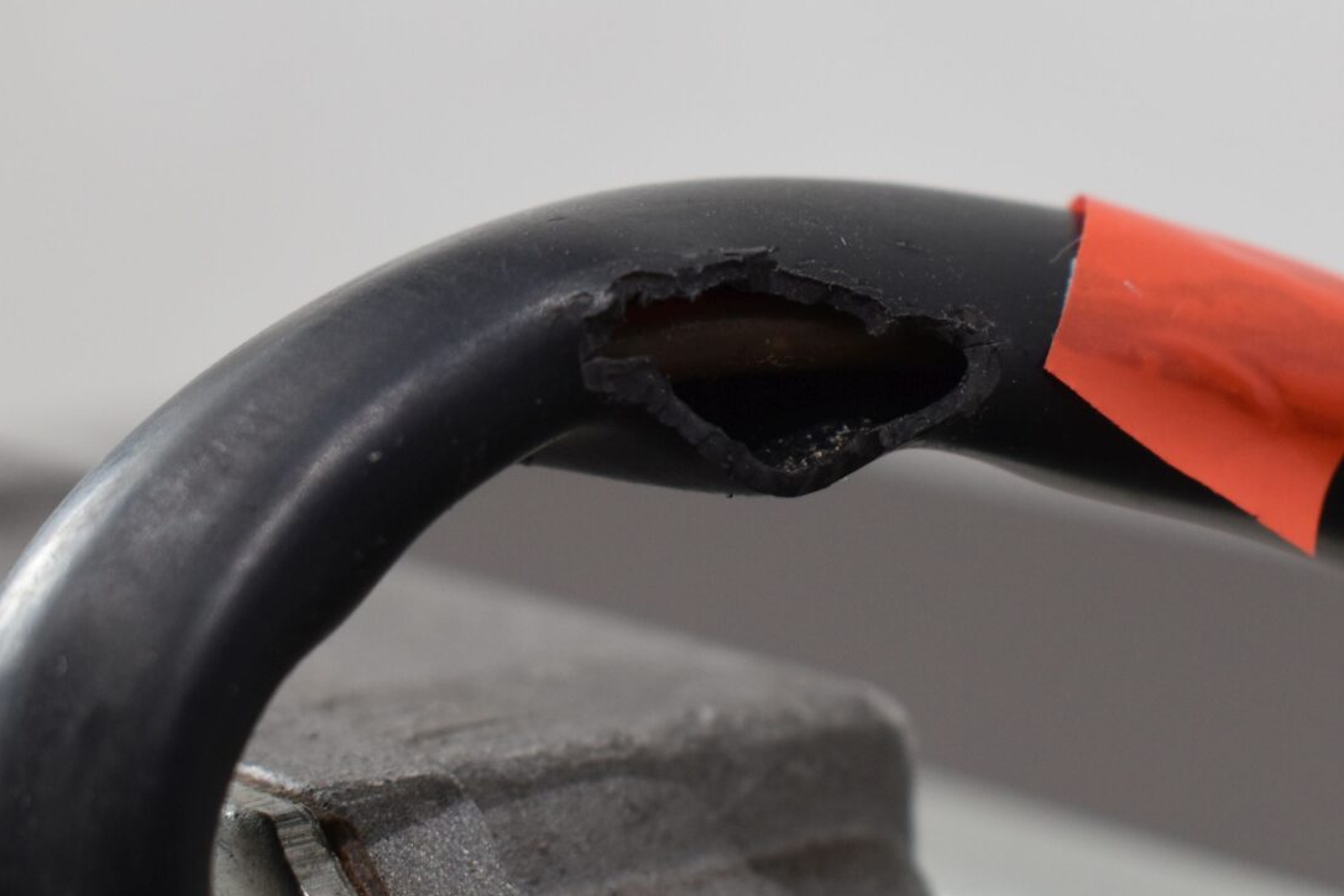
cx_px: 805
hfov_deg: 19.3
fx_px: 3958
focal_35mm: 106
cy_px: 333
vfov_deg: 12.9
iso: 400
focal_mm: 30
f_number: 6.3
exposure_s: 1/60
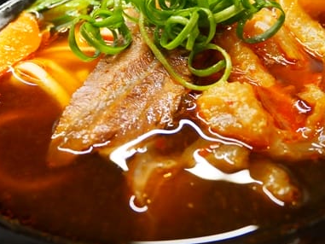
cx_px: 173
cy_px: 95
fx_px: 394
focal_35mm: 42
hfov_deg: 44.8
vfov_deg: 34.2
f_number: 3.5
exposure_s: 1/60
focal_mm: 12
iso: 2000
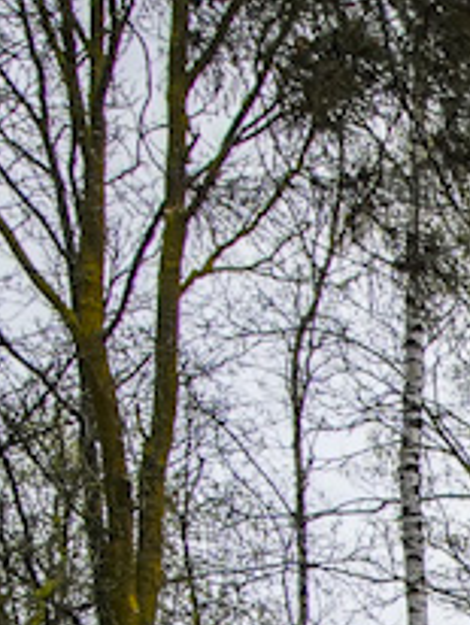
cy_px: 1614
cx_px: 2150
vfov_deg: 9.9
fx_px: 3071
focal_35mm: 170
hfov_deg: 6.3
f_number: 6.3
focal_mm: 19
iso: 200
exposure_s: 1/125
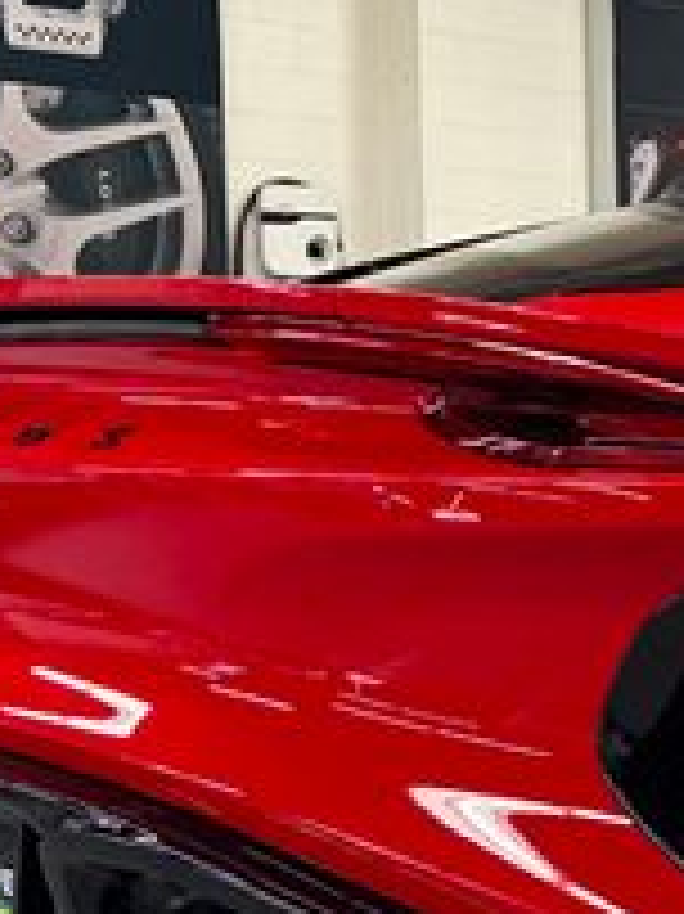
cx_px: 1094
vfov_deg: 23.8
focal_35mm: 82
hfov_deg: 16.1
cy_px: 522
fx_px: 2163
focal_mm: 5.96
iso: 400
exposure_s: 1/60
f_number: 1.6
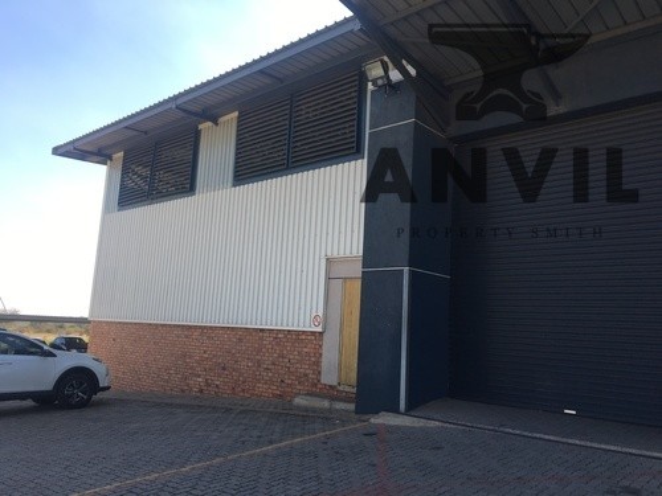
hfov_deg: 61.7
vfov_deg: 48.2
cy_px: 248
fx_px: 555
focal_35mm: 29
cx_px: 331
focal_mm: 4.15
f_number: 2.2
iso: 25
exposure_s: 1/651
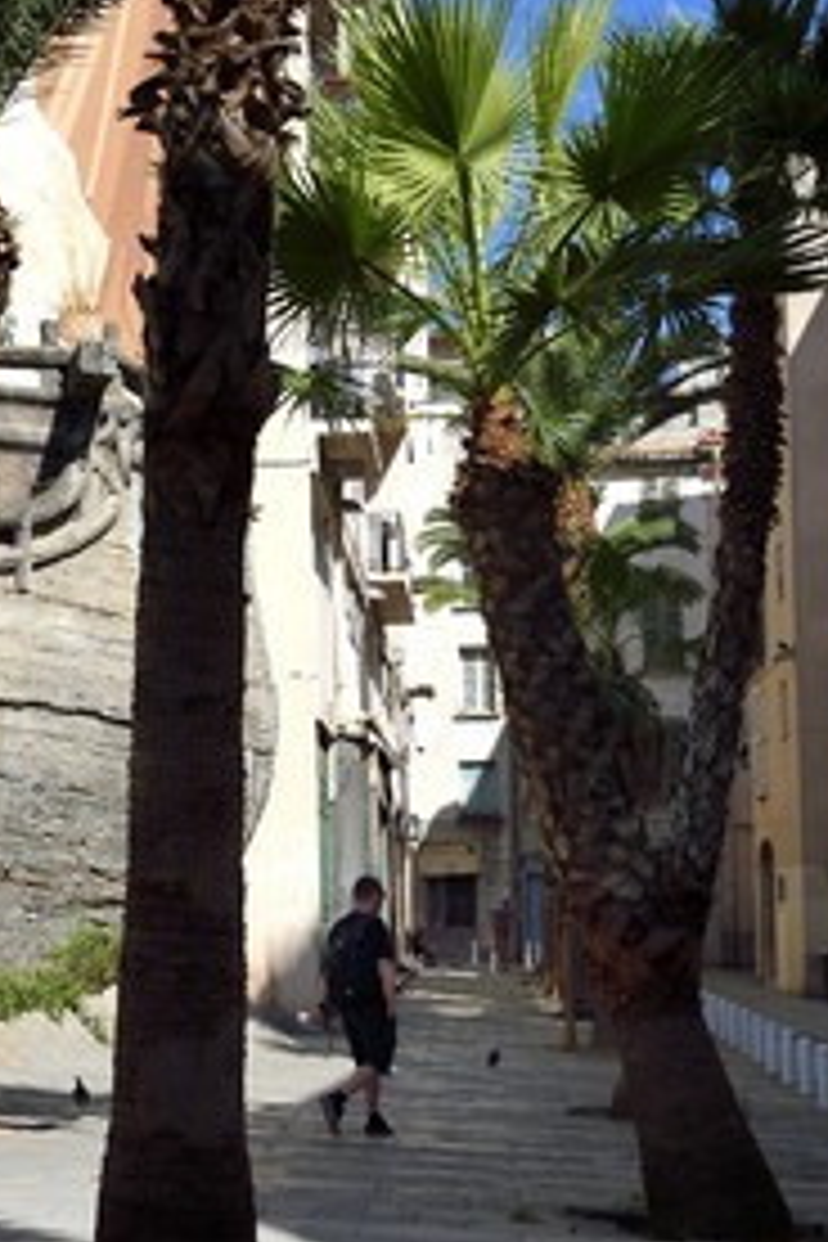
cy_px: 616
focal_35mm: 73
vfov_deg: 27.7
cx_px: -27
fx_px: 2518
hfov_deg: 18.1
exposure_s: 1/250
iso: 200
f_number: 11
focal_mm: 48
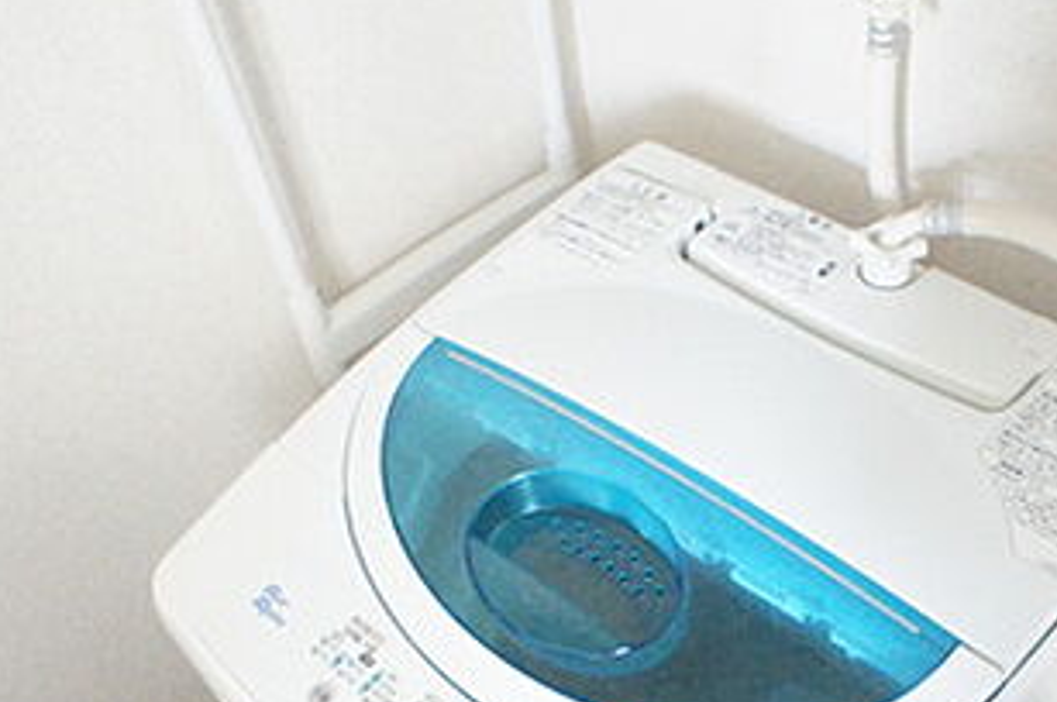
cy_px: 656
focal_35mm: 50
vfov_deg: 25.9
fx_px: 1466
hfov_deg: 38.9
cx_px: 754
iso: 6400
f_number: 3.5
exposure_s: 1/40
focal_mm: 16
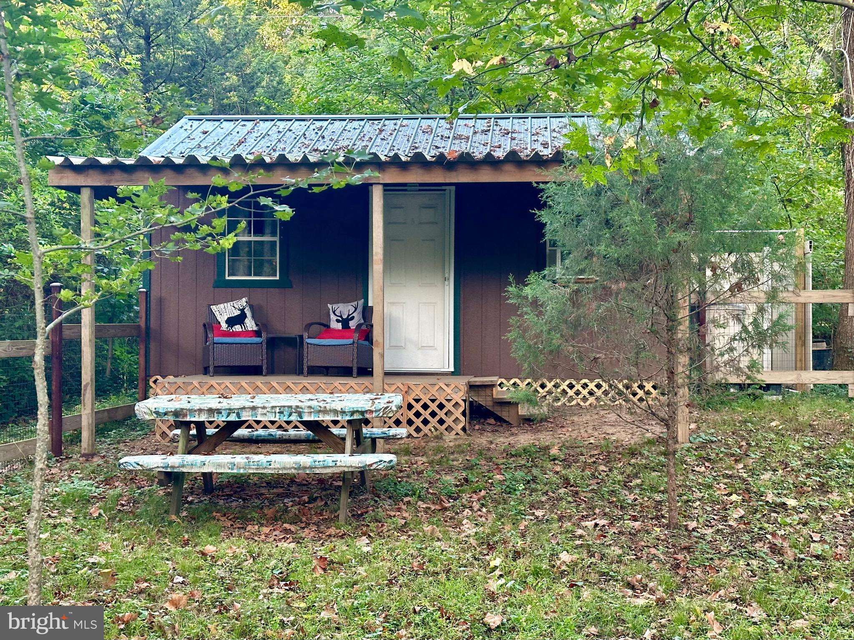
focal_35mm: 48
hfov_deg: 39.7
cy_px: 320
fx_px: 1184
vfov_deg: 30.3
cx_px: 427
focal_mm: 6.86
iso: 250
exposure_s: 1/60
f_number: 1.78
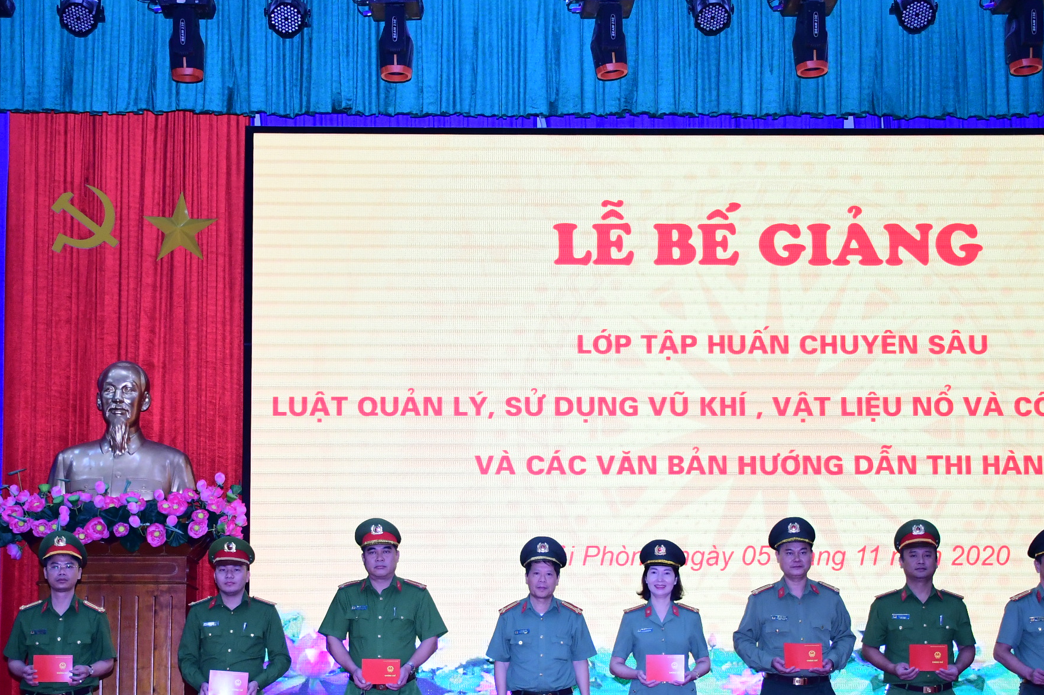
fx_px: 2058
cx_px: 525
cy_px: 494
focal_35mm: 71
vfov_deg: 19.1
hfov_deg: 28.5
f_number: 4
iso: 1600
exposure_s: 1/200
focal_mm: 30
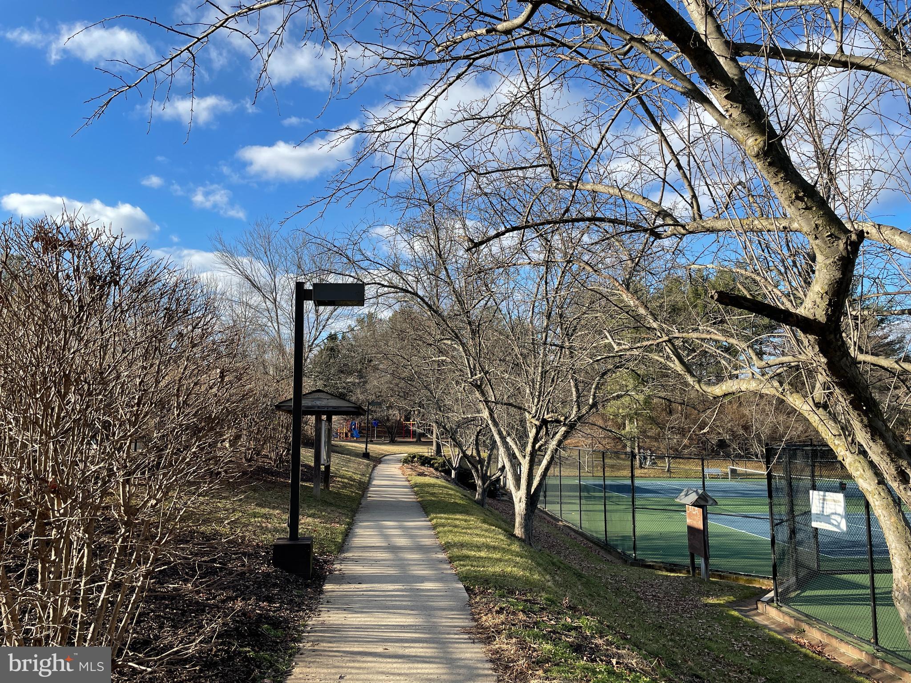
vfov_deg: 53.1
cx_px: 456
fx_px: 684
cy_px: 342
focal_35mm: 26
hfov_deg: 67.3
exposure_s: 1/1916
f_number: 1.6
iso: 32
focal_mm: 4.2
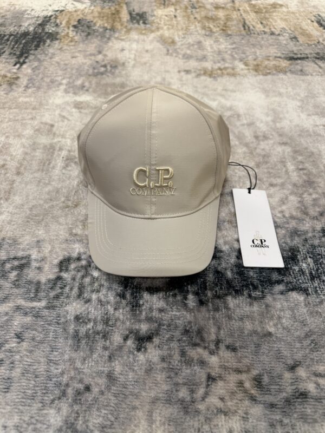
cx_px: 162
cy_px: 216
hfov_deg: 56.8
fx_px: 300
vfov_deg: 71.6
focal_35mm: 24
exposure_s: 1/100
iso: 200
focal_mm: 6.76
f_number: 1.78
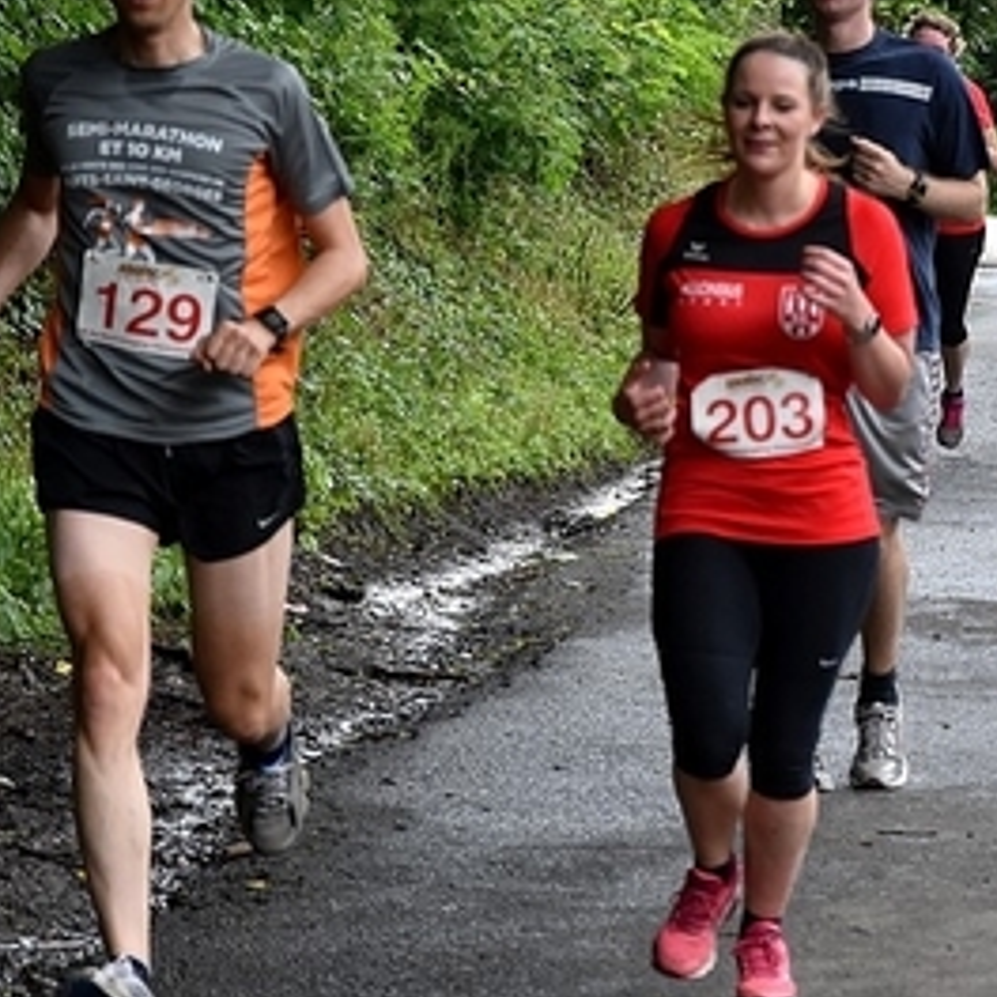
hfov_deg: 5.8
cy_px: 393
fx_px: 9905
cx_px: 608
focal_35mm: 304
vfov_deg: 5.8
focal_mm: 105
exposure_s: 1/500
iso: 800
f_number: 5.6
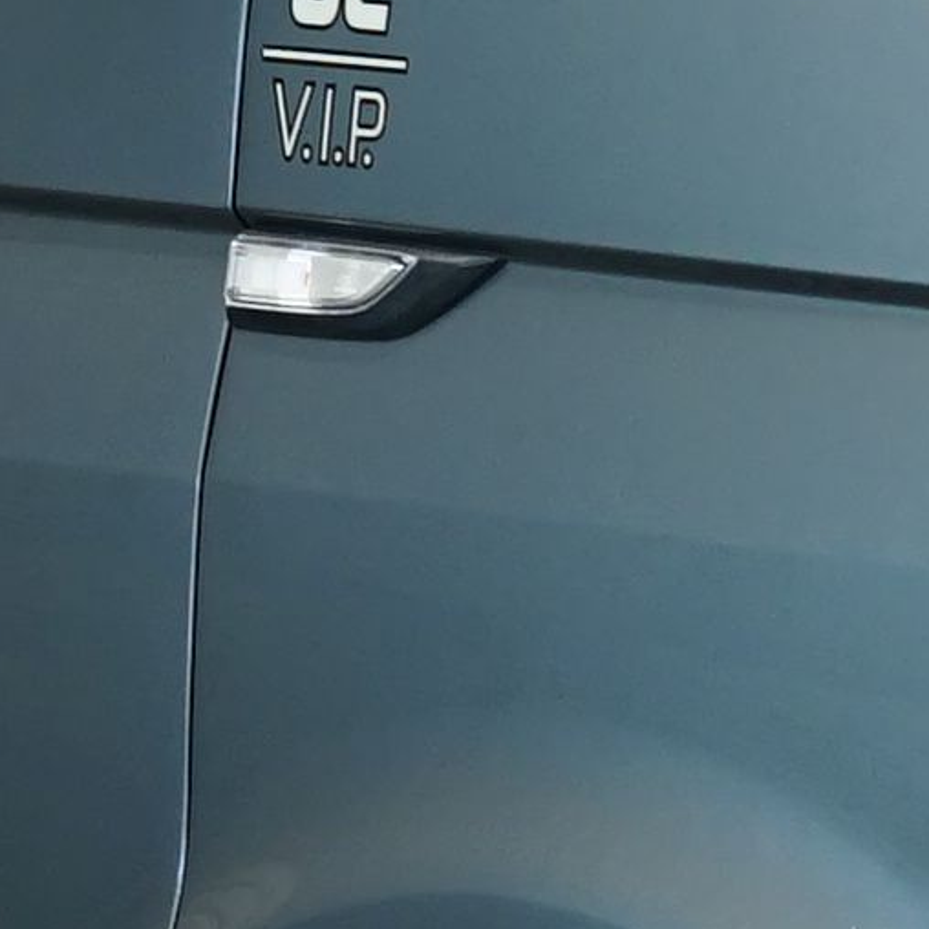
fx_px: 20131
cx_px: 717
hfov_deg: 2.6
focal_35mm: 663
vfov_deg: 2.6
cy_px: 468
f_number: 5.6
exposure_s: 1/10
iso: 400
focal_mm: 66
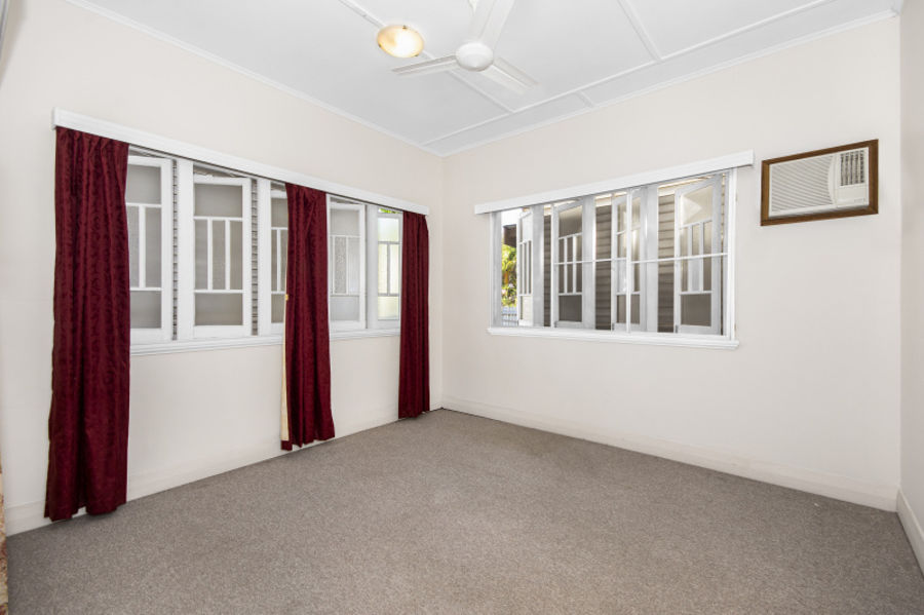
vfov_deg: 77.3
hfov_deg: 100.4
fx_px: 385
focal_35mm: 15
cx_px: 462
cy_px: 308
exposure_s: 1/25
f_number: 8
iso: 200
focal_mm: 10
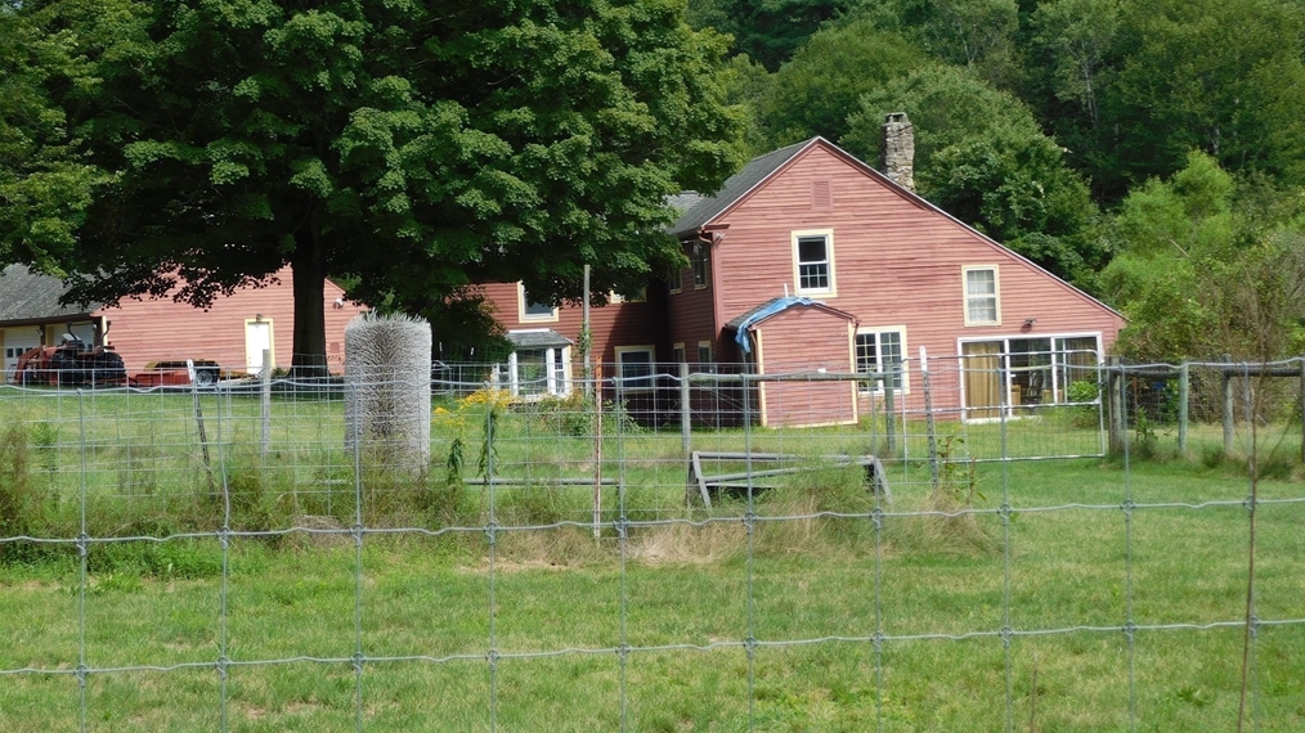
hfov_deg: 24.2
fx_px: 3045
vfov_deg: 13.7
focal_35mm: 88
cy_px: 249
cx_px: 658
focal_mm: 14.2
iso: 125
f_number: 4.4
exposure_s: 1/500
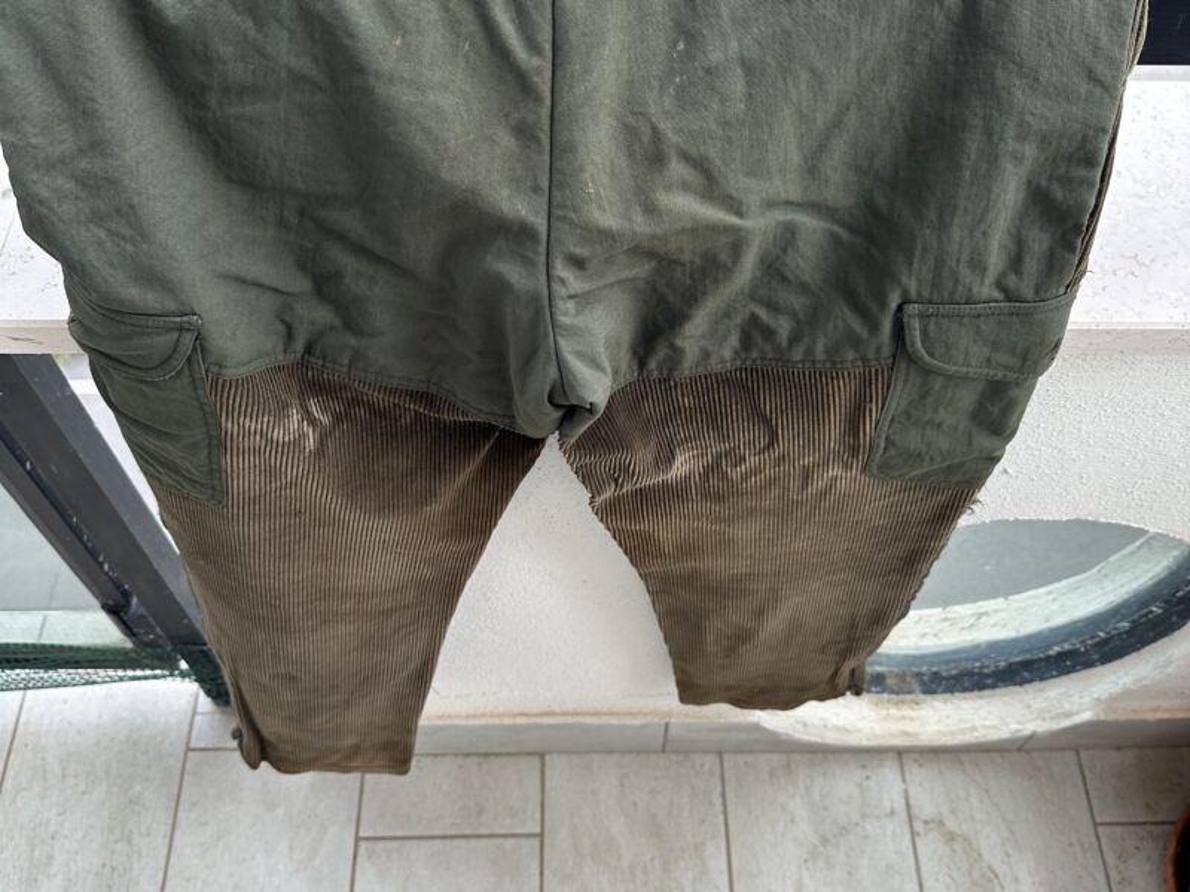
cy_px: 446
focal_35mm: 24
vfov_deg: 56.8
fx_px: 825
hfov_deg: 71.6
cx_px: 595
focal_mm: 6.86
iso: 80
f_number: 1.78
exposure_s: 1/734
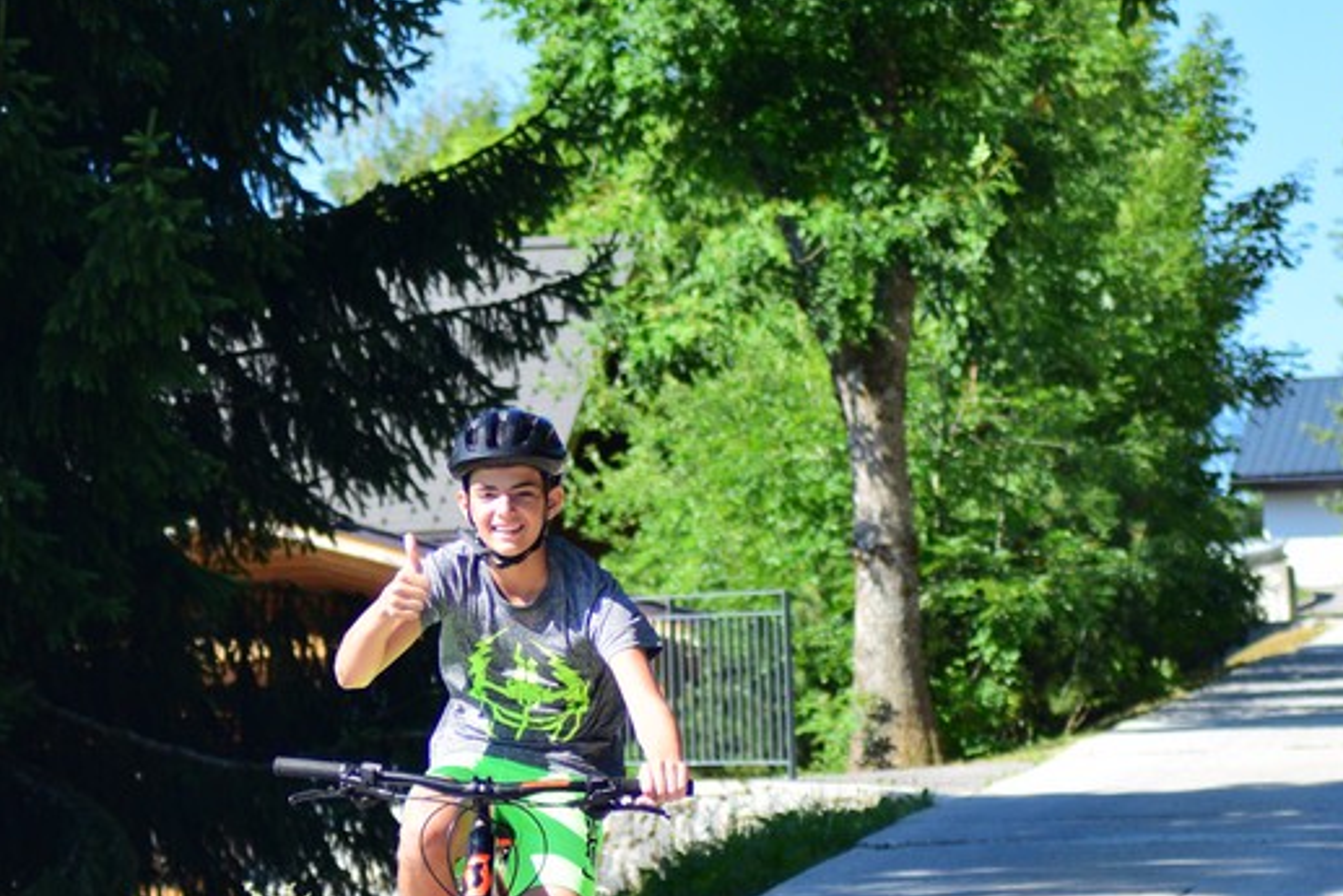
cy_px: 812
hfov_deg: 9.9
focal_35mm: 208
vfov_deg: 6.6
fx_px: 7761
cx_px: 452
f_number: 4
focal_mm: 70
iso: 360
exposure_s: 1/1250
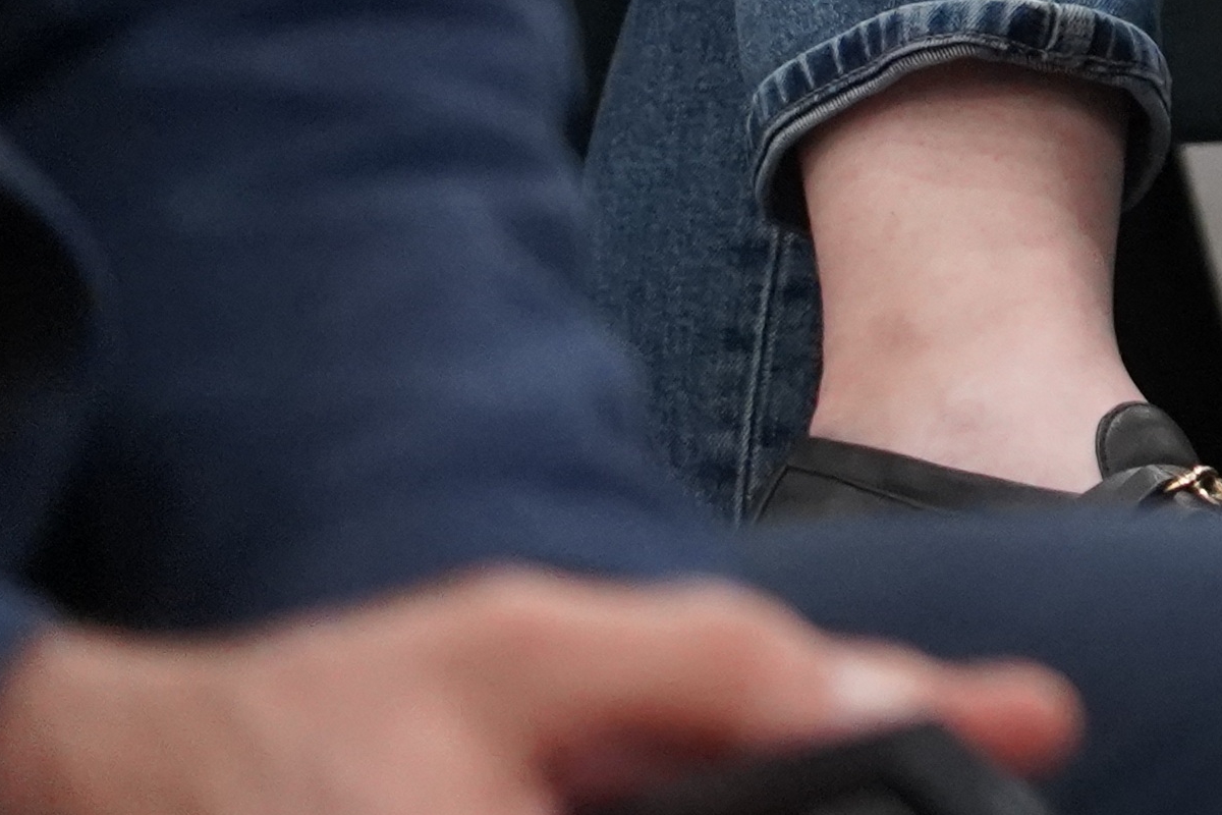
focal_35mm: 525
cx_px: 2929
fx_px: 17819
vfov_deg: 2.6
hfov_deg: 3.9
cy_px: -1196
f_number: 4
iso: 4000
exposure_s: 1/160
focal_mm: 105
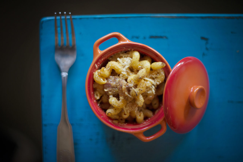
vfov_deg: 27.0
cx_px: 122
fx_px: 338
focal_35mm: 50
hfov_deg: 39.6
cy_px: 81
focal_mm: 50
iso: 800
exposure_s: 1/1000
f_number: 1.4
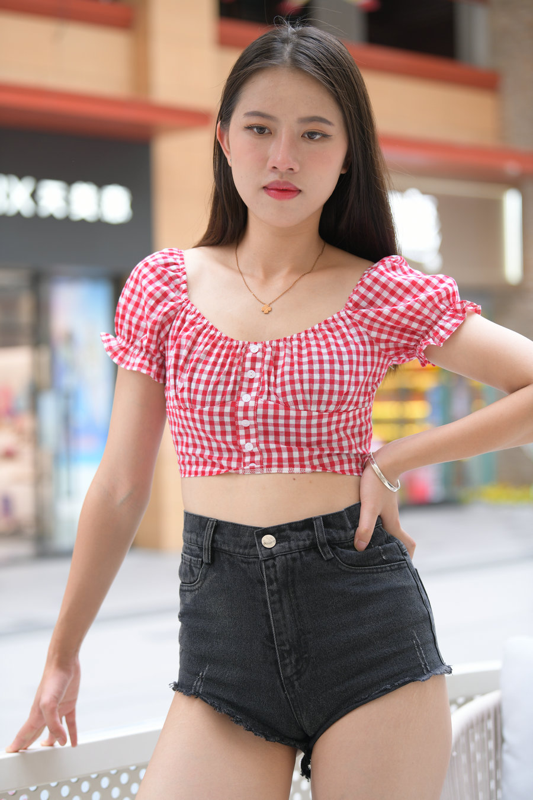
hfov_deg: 19.5
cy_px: 400
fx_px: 1554
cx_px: 266
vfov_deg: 28.8
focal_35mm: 70
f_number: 3.2
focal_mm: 70
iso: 280
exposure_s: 1/250
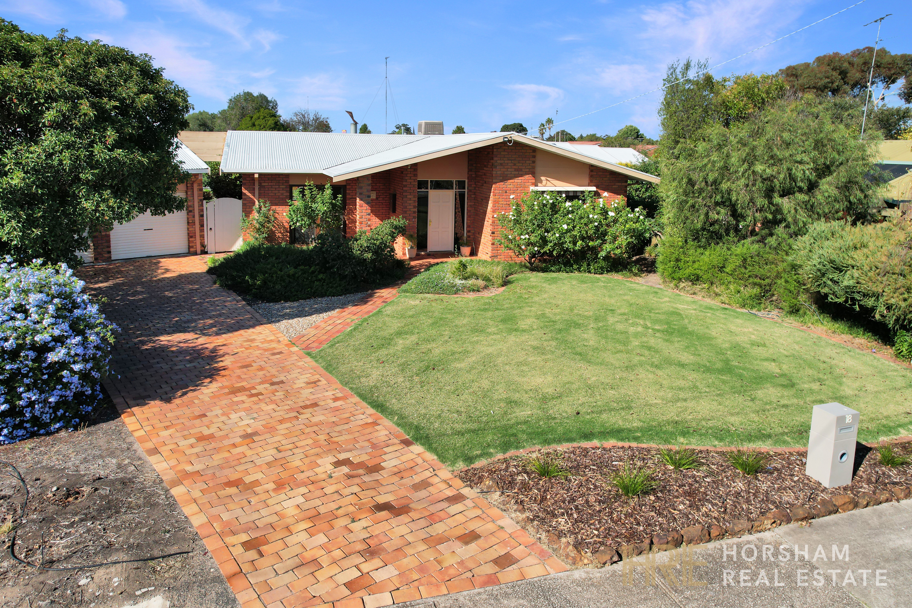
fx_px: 557
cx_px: 456
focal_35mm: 22
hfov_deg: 78.6
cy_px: 304
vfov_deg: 57.2
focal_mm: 8.38
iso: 110
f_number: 2.8
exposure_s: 1/2500
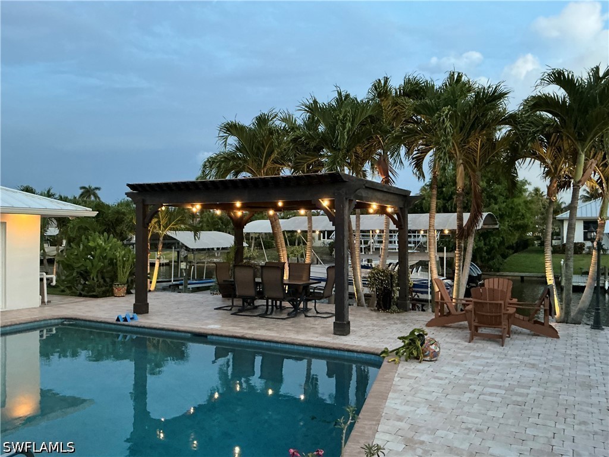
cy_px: 228
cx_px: 304
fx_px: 493
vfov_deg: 49.7
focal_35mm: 28
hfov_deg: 63.4
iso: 250
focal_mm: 3
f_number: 1.8
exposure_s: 1/30
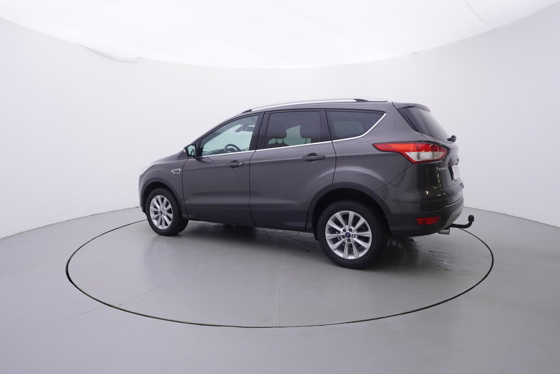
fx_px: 350
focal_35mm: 22
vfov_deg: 56.2
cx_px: 280
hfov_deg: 77.3
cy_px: 187
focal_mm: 15
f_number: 5
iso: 200
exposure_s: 1/80
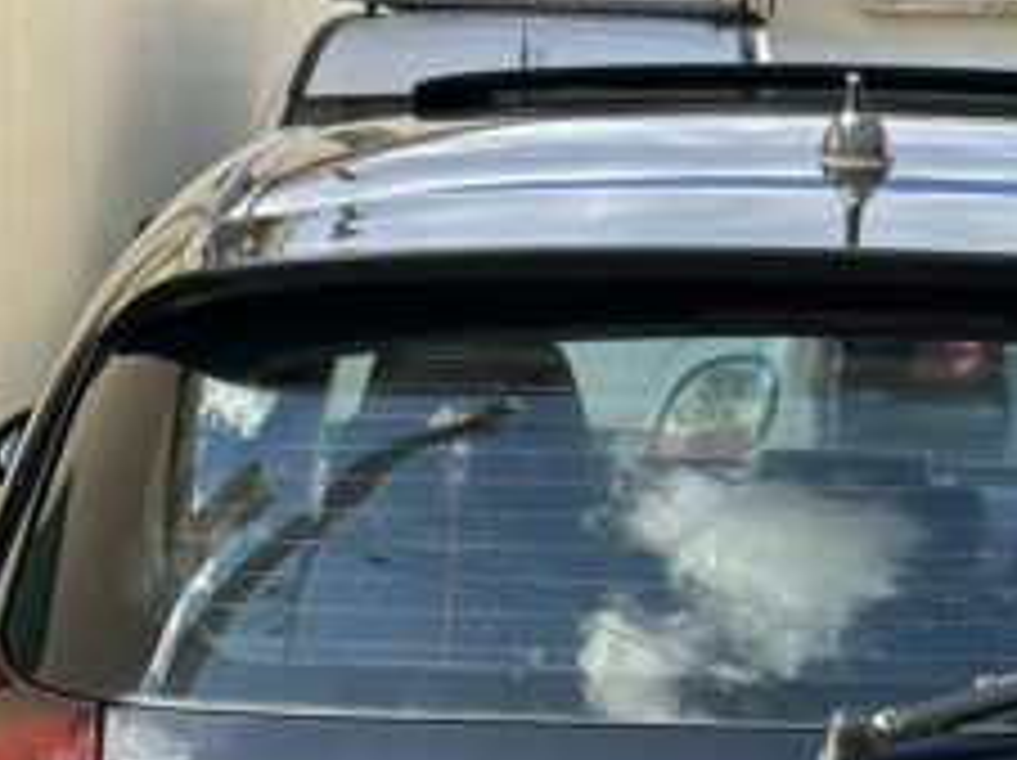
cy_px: 971
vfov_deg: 8.6
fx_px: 4989
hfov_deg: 11.6
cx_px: 896
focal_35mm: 170
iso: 64
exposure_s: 1/864
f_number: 1.78
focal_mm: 6.86
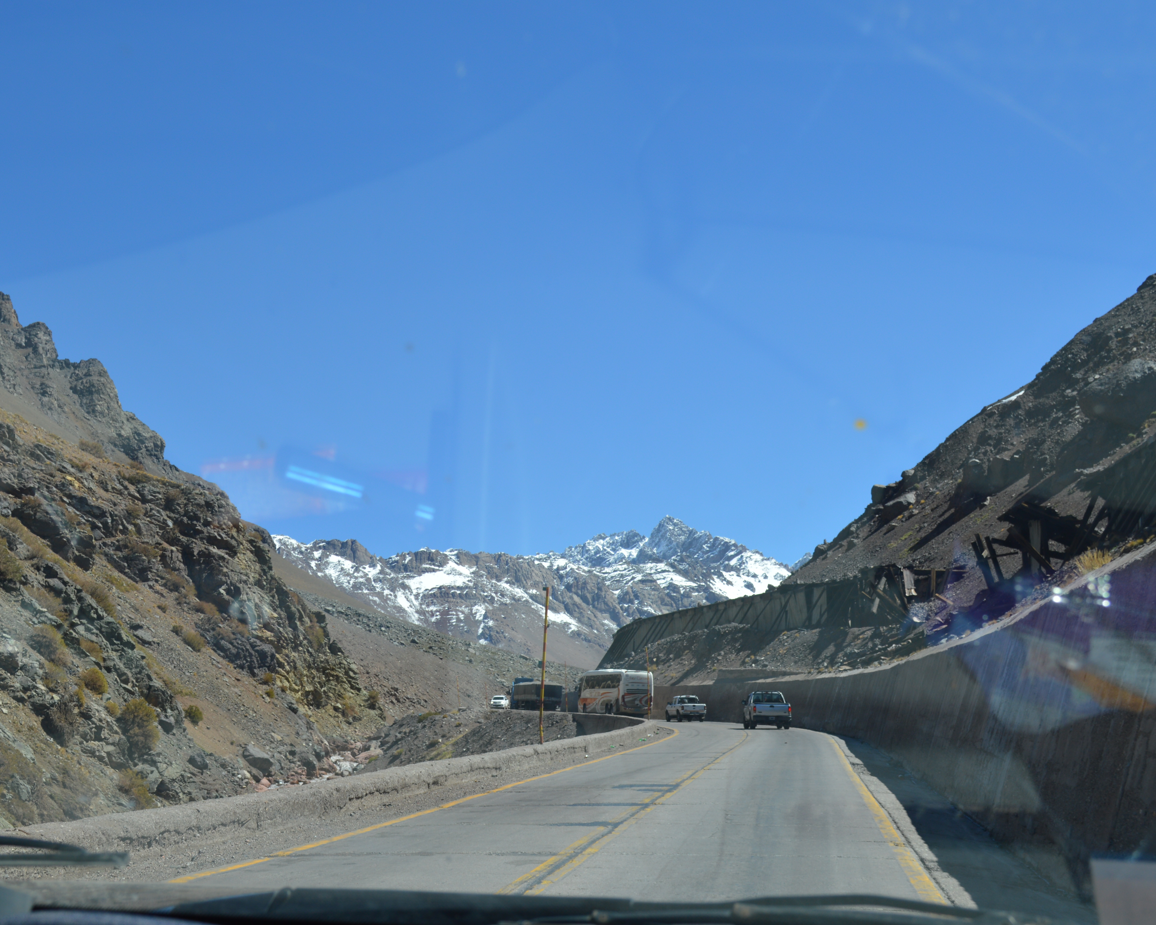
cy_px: 447
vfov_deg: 32.7
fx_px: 1574
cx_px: 476
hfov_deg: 40.2
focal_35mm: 46
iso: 100
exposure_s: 1/250
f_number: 8
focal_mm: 26
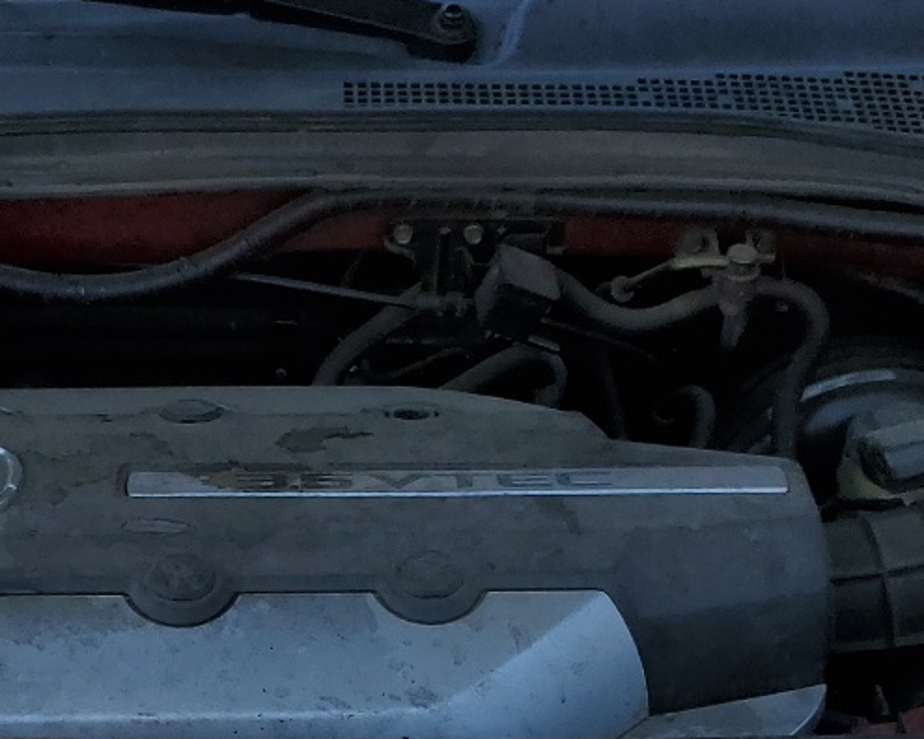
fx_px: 2242
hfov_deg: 23.2
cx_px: 347
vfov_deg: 18.1
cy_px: 795
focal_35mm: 82
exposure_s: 1/2500
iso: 50
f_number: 1.5
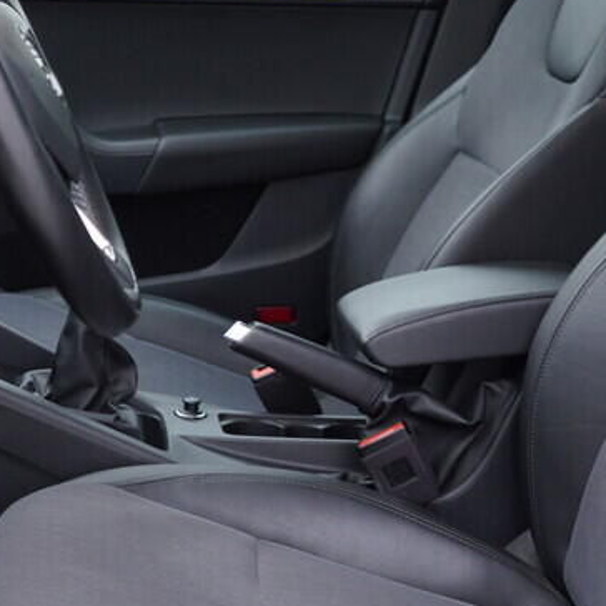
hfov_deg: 20.2
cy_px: 334
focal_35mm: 86
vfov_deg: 20.2
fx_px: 1703
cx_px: 353
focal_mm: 24
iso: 125
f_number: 2.8
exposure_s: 1/40
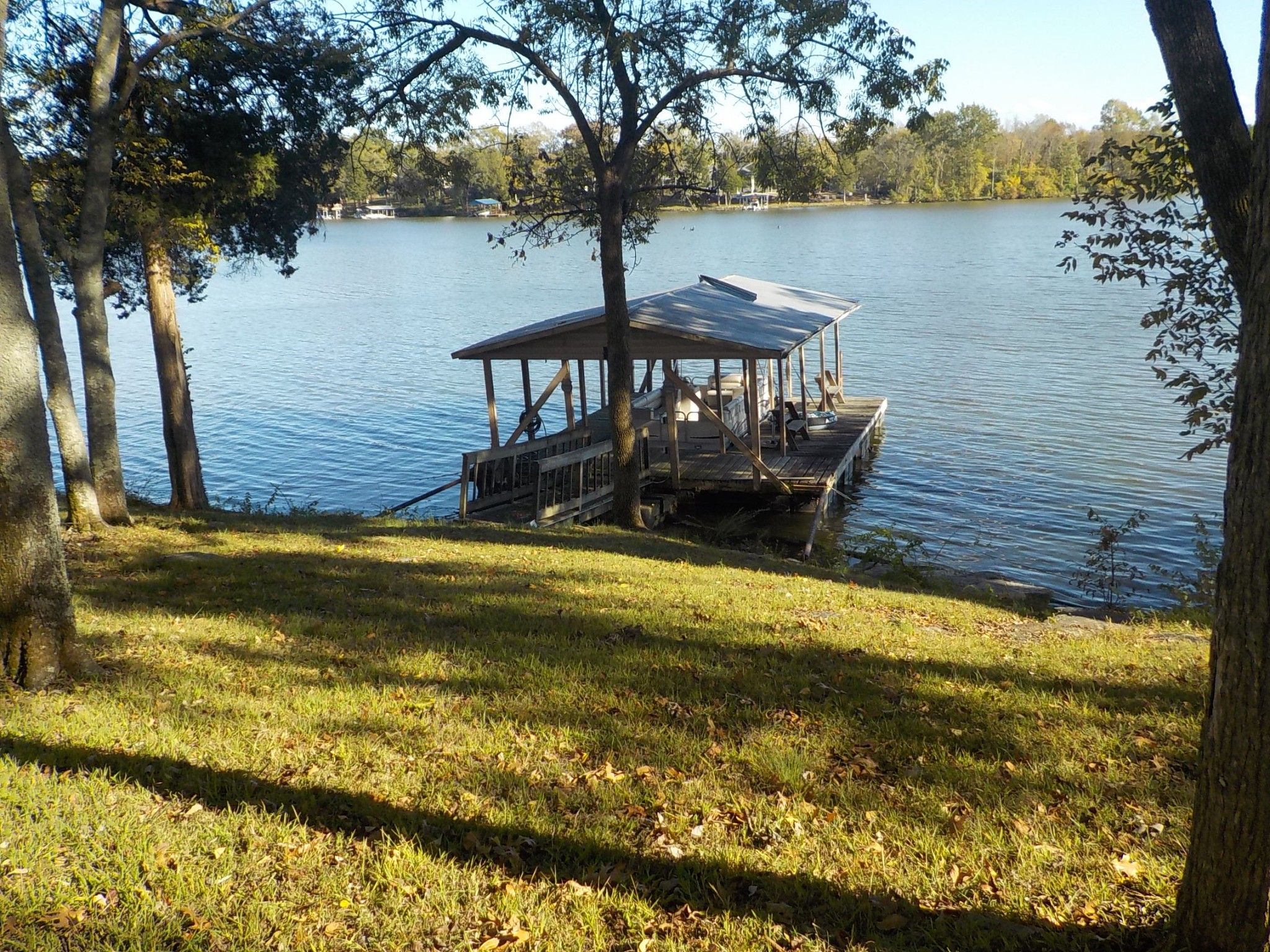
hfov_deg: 60.0
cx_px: 635
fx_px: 1101
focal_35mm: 30
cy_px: 476
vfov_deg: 46.8
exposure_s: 1/500
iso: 125
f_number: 3.3
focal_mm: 4.1
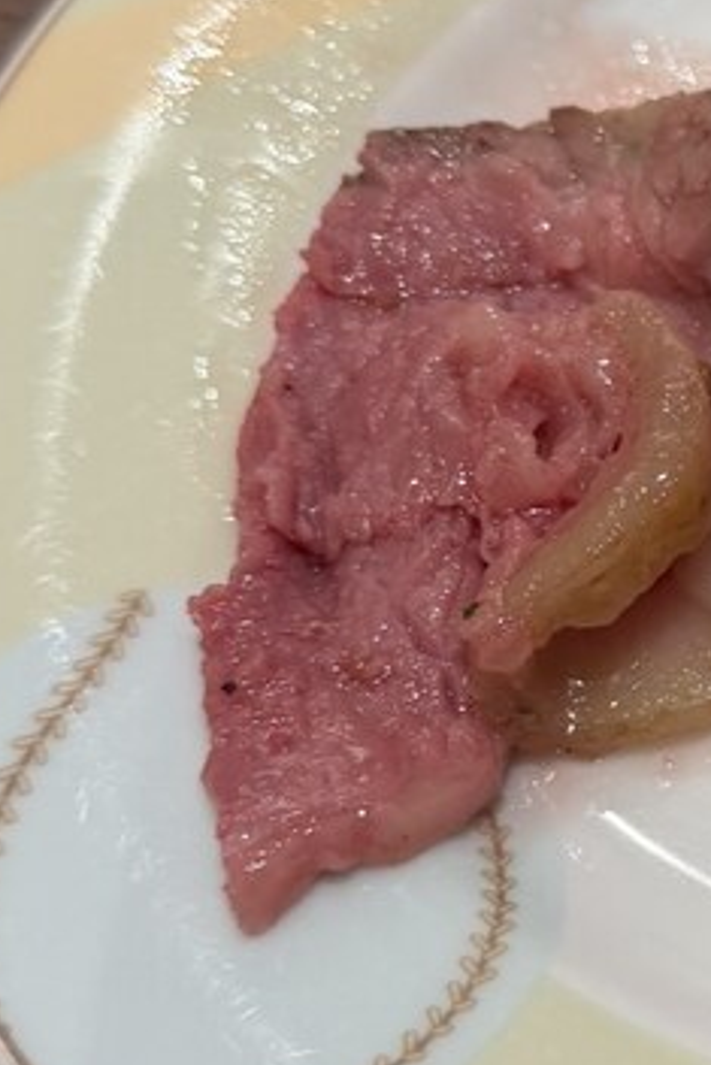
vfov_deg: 23.9
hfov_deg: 15.1
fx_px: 2515
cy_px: 593
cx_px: 1023
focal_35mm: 85
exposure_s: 1/50
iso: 125
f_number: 1.78
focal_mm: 6.76
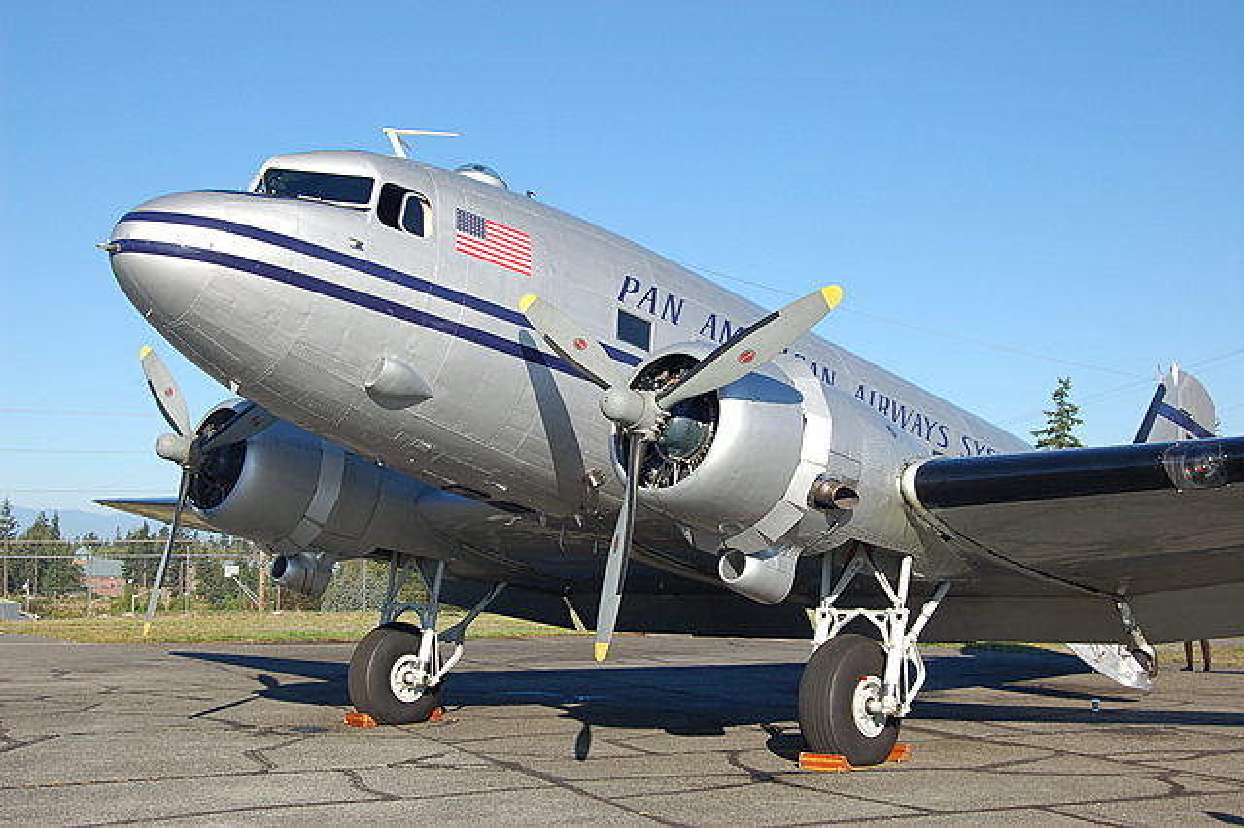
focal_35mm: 46
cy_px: 414
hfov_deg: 42.3
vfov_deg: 28.9
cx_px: 622
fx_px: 1606
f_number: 10
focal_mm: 31
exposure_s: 1/250
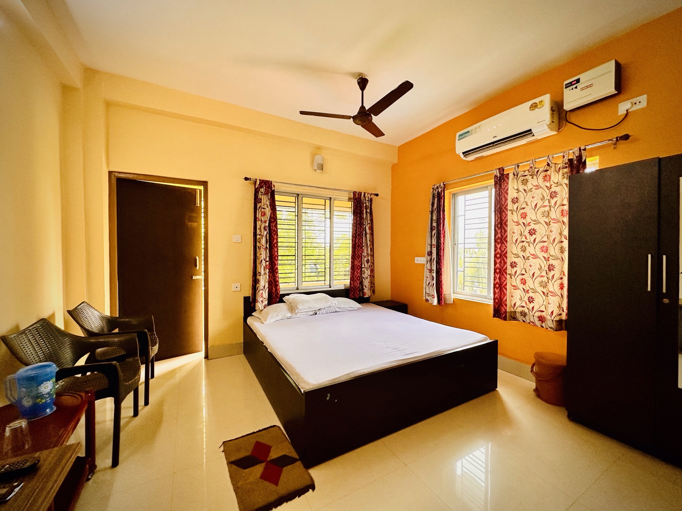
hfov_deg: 102.1
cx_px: 341
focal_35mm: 14
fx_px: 276
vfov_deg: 85.7
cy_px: 256
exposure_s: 1/100
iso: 160
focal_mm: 2.22
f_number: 2.2
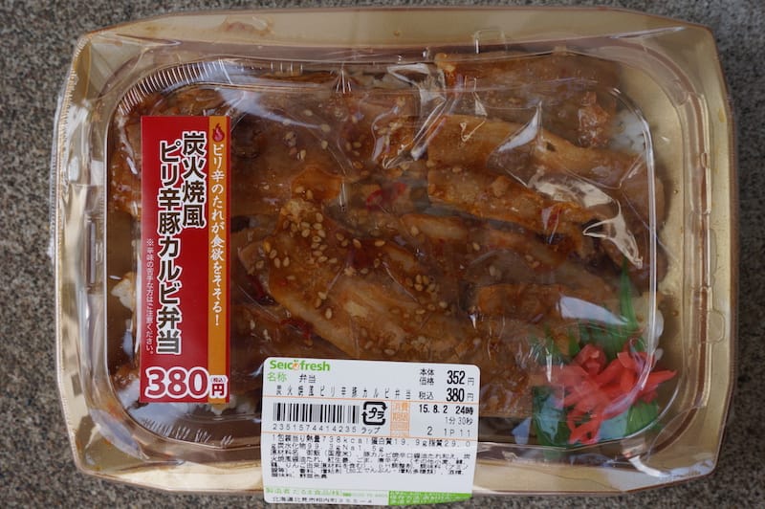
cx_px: 382
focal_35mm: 42
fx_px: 892
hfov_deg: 46.4
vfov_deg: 31.8
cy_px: 254
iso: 100
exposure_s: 1/80
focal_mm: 28
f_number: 5.6
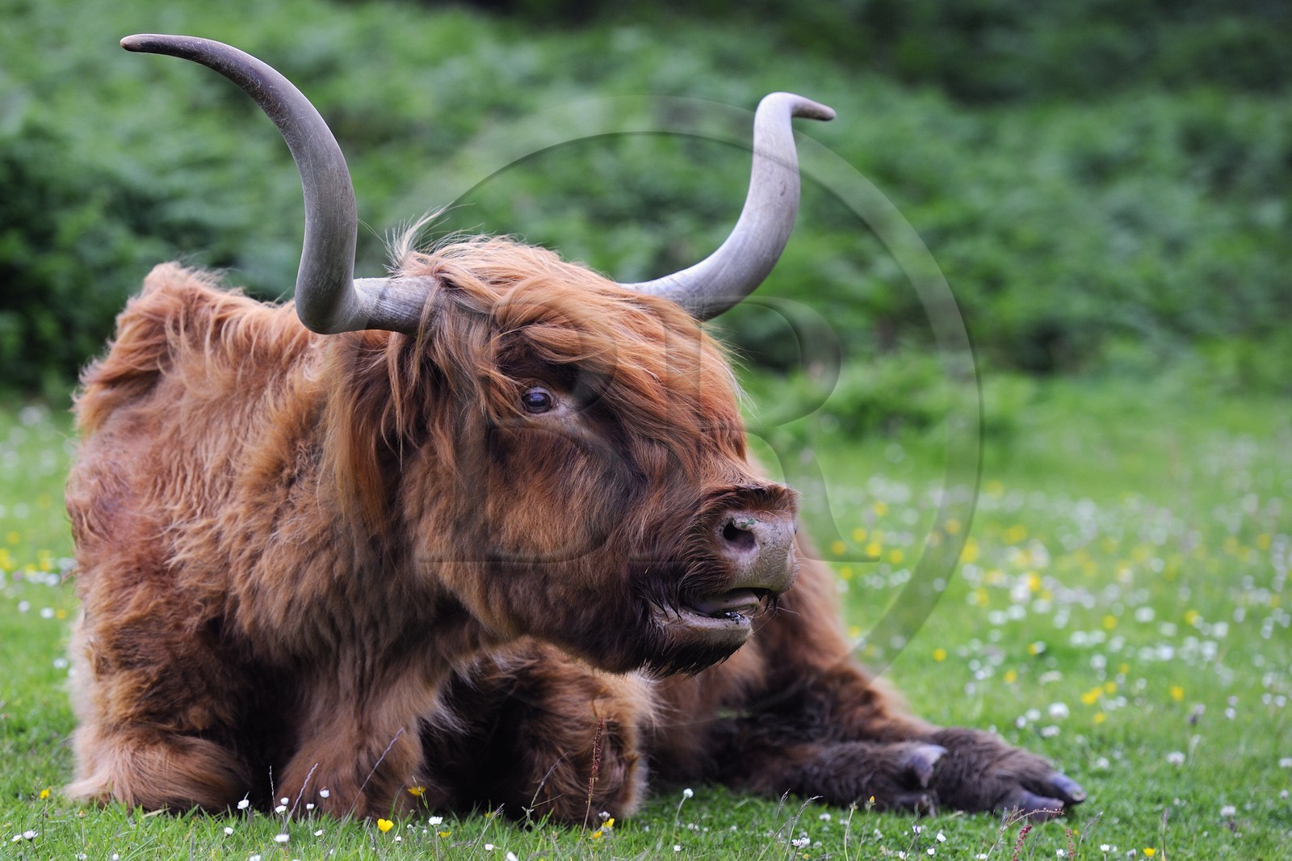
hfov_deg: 14.2
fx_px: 5202
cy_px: 430
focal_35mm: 145
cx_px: 646
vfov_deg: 9.5
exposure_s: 1/400
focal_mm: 145
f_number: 4
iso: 400
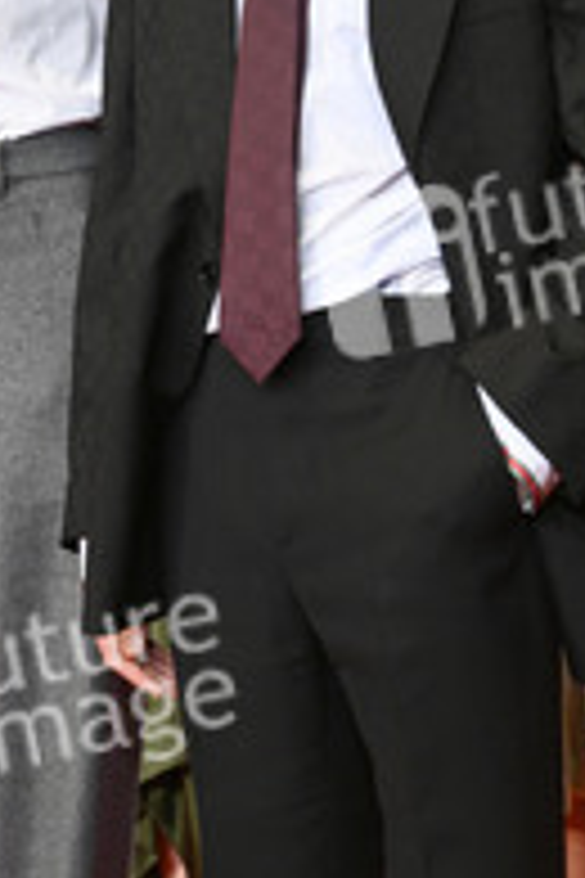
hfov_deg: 8.2
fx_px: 4095
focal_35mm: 168
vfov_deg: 12.1
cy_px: 27
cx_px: 135
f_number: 5.6
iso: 5000
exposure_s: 1/200
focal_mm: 82
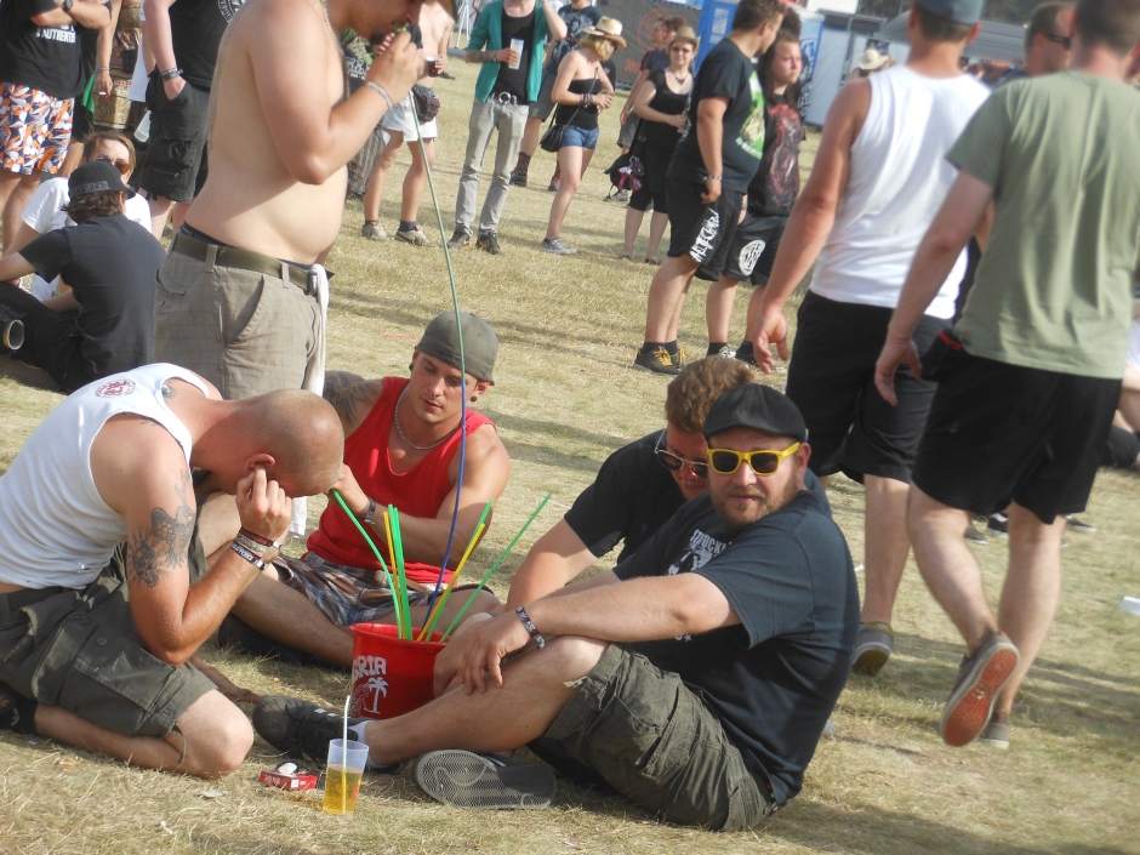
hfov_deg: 15.5
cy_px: 428
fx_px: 4182
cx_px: 570
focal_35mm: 127
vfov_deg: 11.7
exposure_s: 1/320
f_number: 5
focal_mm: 22.6
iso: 80
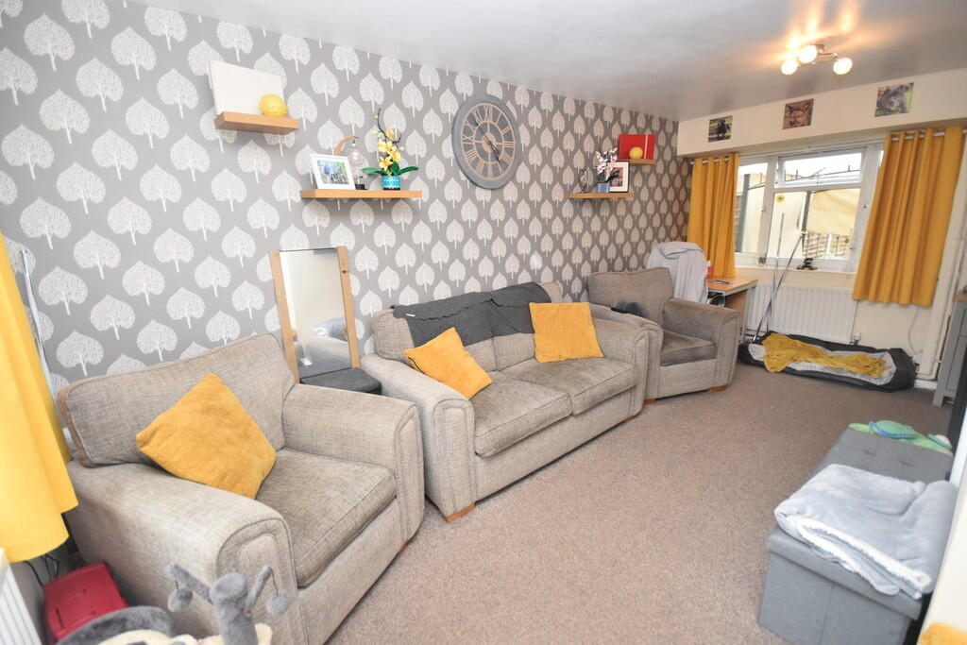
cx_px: 484
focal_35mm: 15
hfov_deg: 100.4
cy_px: 322
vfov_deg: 77.3
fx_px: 403
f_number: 4
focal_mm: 10
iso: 800
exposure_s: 1/125
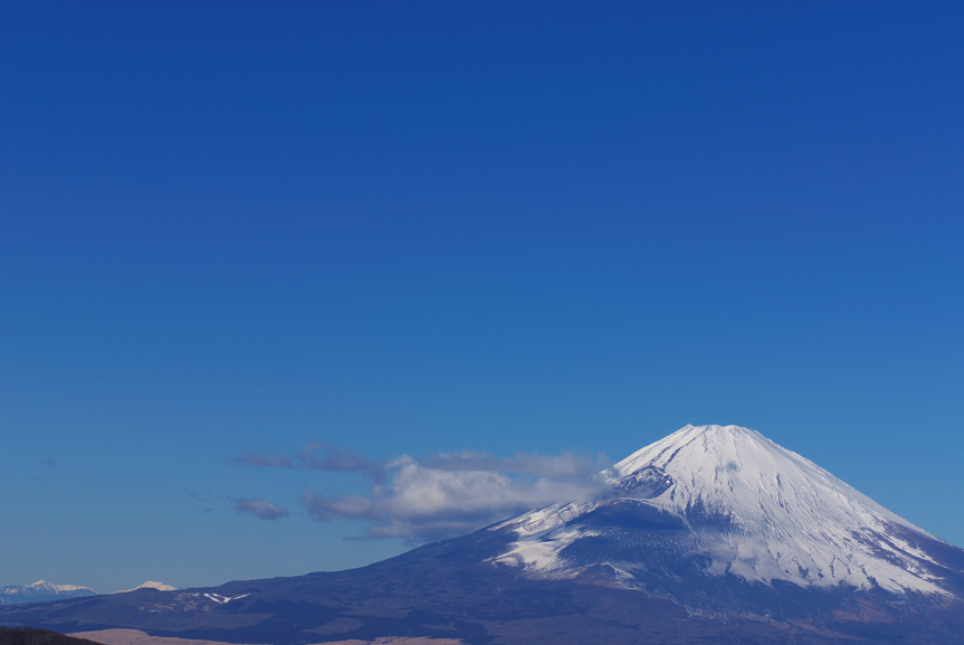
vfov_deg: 15.4
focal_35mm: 89
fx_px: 2385
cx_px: 512
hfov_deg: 22.8
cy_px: 343
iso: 100
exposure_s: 1/320
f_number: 10
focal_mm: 50
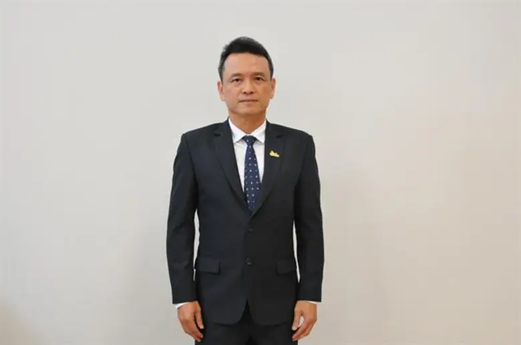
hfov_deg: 42.4
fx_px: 672
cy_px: 172
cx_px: 260
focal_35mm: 46
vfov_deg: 28.8
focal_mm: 31
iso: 2000
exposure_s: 1/125
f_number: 5.6
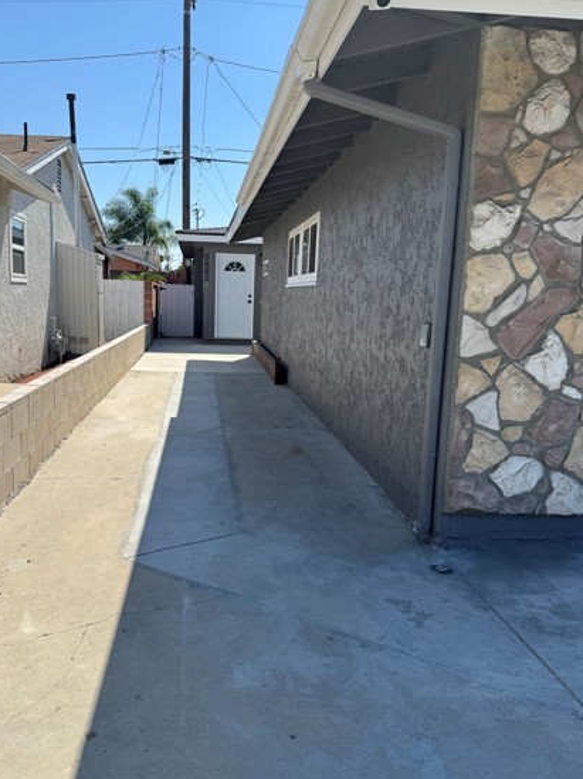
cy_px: 394
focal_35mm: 28
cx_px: 254
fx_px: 629
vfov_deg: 63.5
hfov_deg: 49.6
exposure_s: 1/1721
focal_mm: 6.76
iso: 80
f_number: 1.78
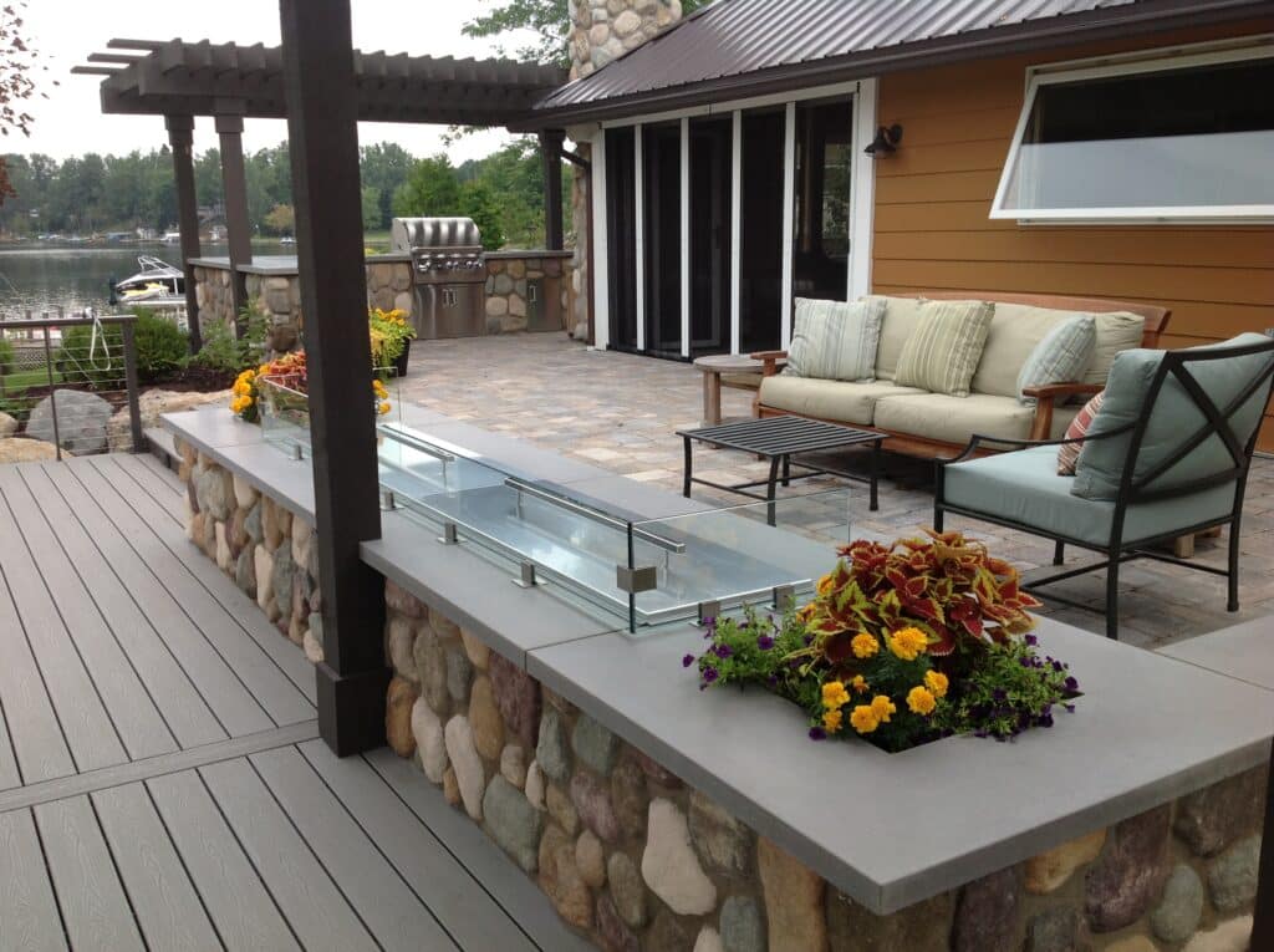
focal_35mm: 35
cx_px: 637
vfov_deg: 40.6
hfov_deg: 52.7
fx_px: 1286
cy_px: 476
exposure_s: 1/204
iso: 50
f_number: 2.4
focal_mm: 4.28
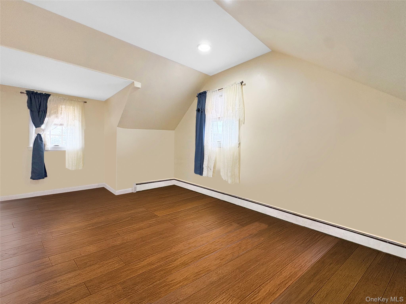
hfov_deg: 102.1
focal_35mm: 14
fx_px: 164
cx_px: 203
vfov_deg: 85.7
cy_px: 152
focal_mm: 2.22
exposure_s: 1/120
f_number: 2.2
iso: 250
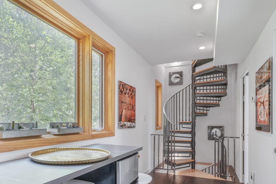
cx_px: 115
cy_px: 125
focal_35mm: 26
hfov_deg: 69.4
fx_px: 197
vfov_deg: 49.0
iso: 200
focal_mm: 17.5
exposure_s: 1/5
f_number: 8
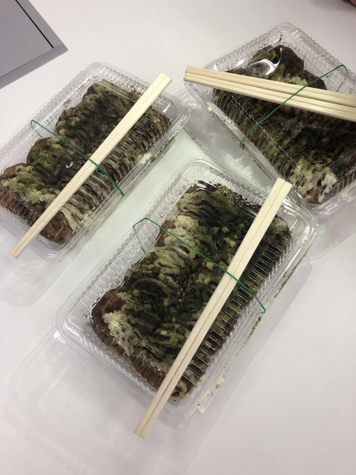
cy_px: 238
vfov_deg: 63.4
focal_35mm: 28
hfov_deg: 49.7
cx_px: 178
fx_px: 384
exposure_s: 1/120
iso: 50
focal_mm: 3.99
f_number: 1.8
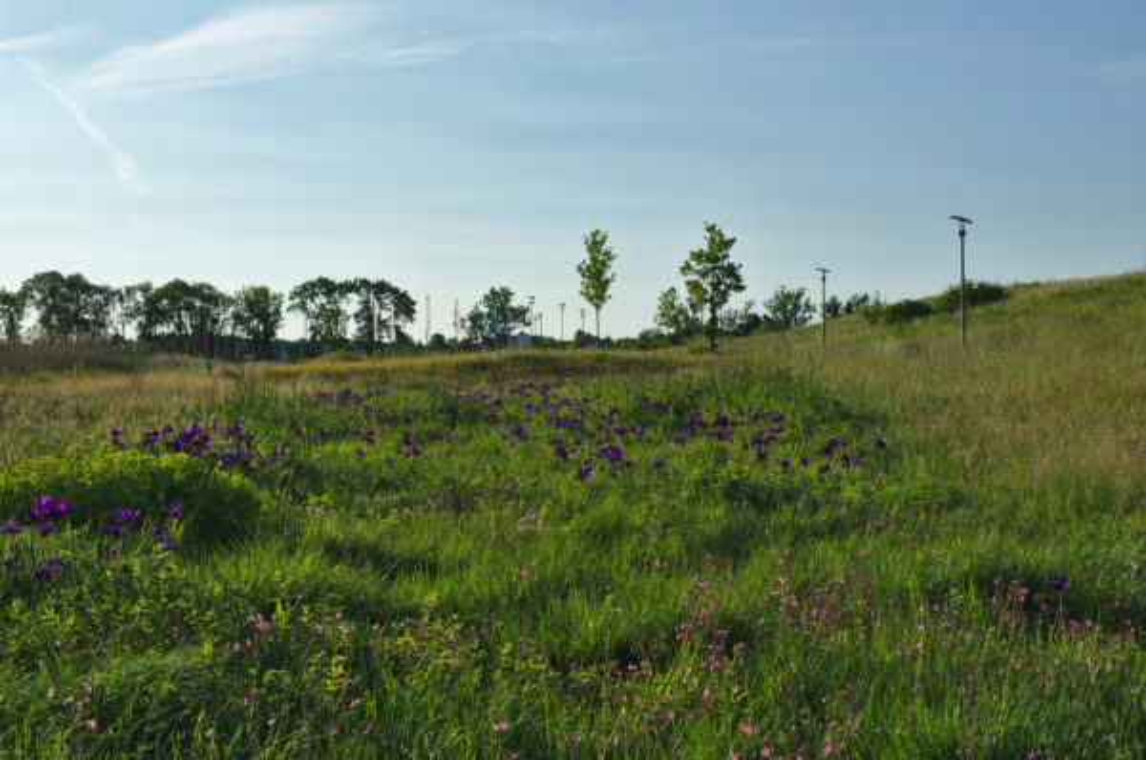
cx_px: 573
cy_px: 380
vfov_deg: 26.9
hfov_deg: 39.7
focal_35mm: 50
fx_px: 1589
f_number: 16
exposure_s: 1/250
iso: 400
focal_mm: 50
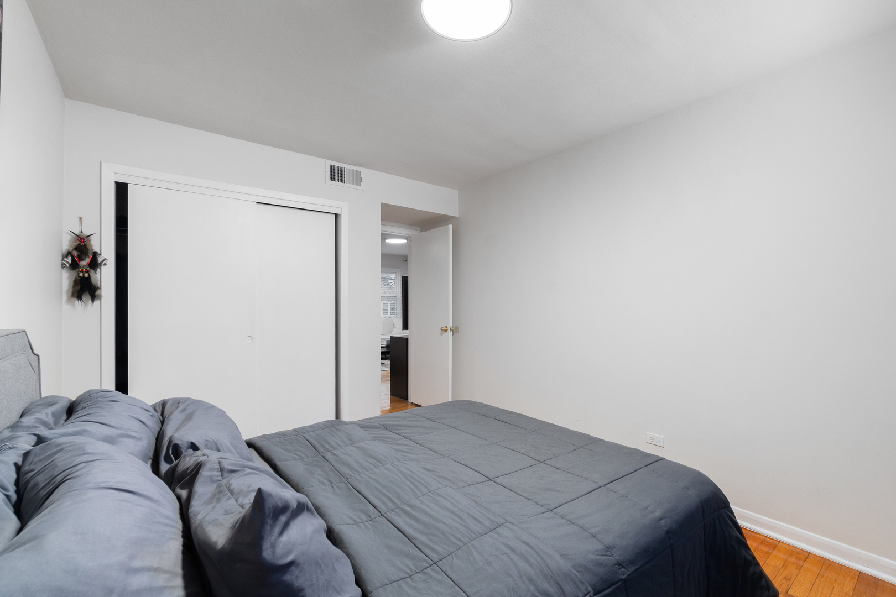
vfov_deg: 77.3
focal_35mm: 15
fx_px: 373
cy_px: 298
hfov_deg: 100.4
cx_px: 448
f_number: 9
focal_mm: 10
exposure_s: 1.6
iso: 400
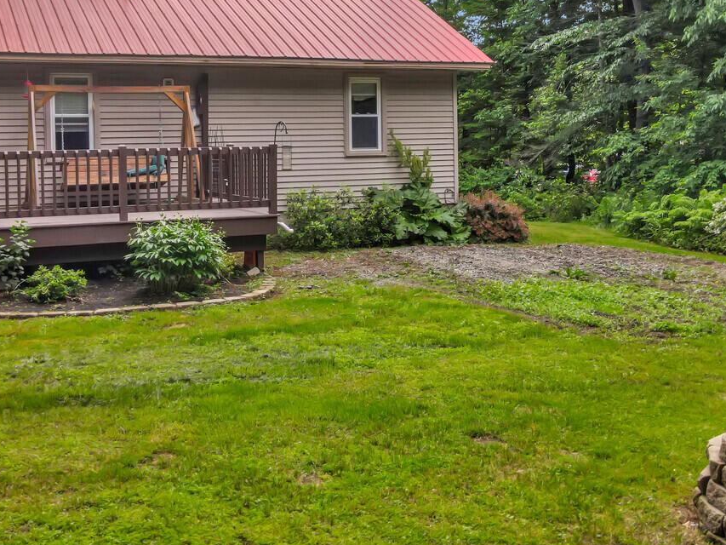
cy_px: 162
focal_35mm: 45
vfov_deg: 31.8
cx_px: 355
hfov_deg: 42.1
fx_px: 944
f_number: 2.8
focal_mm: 4.5
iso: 200
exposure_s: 1/400
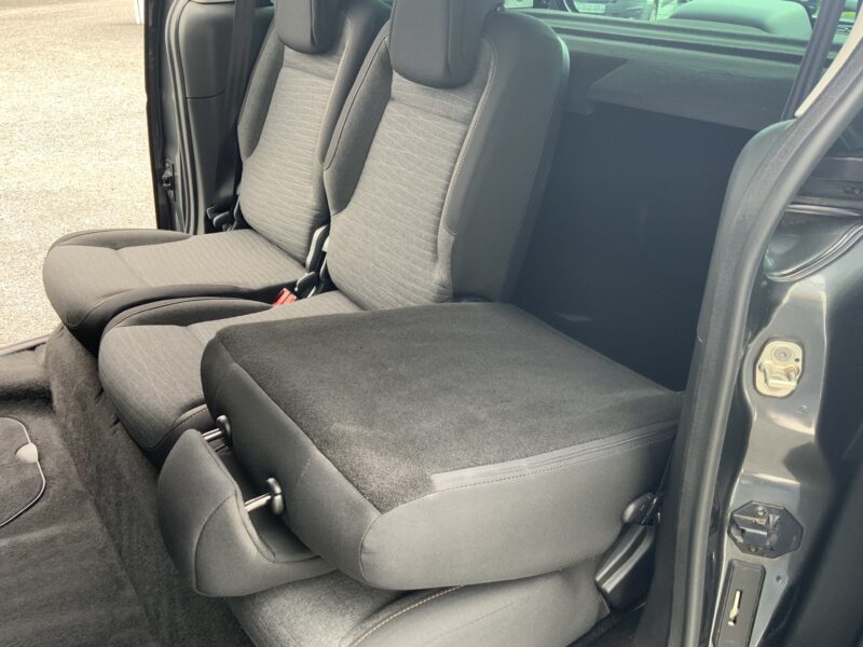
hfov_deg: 61.7
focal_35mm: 29
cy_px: 324
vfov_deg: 48.2
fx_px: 723
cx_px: 432
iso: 64
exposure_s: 1/119
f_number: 1.8
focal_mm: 3
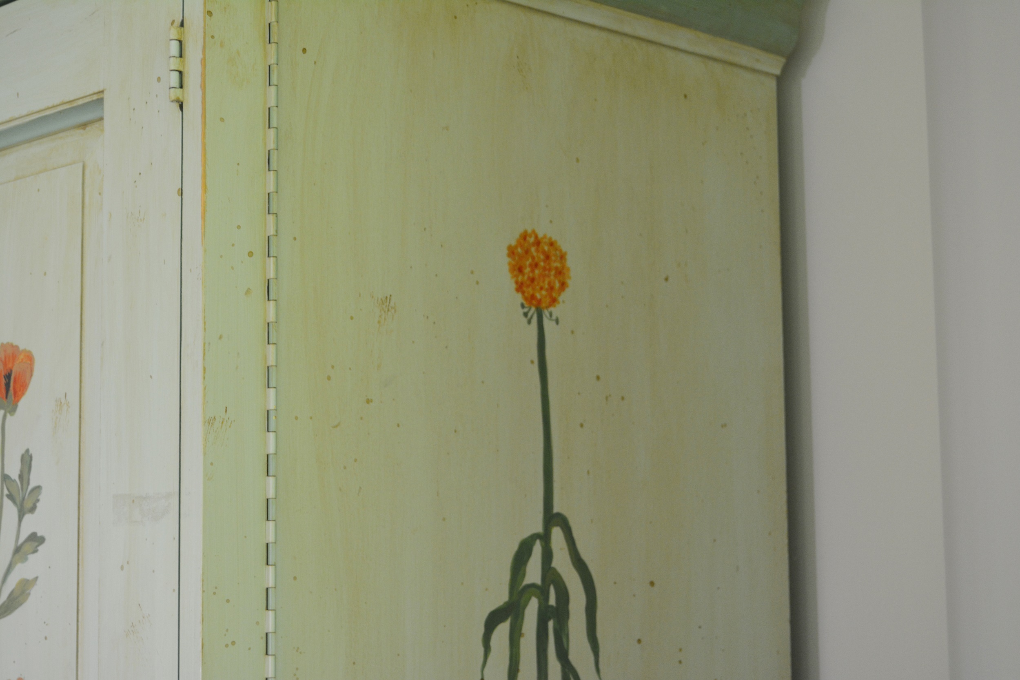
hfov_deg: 28.1
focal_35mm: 72
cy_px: 340
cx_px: 510
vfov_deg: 18.9
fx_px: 2040
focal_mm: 48
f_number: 5.3
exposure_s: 1/60
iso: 800
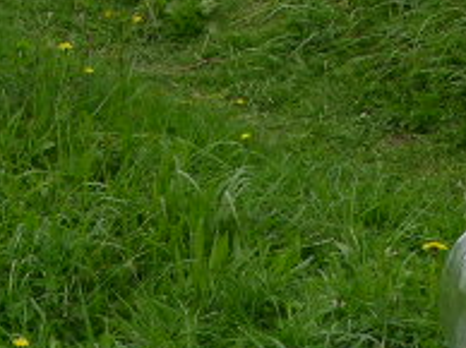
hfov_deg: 10.7
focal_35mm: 185
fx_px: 2487
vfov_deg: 7.7
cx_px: 247
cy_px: 672
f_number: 5.6
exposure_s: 1/185
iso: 50
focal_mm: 8.9
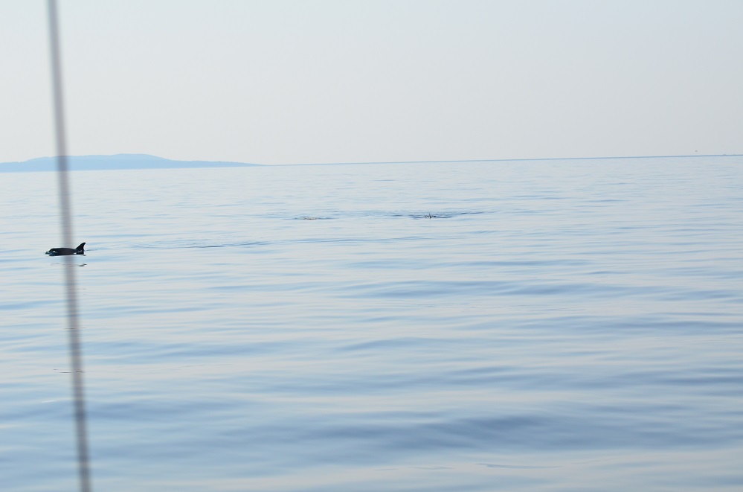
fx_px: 2162
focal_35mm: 105
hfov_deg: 19.5
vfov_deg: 13.0
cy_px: 246
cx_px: 372
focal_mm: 70
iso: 400
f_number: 5.6
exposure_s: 1/4000
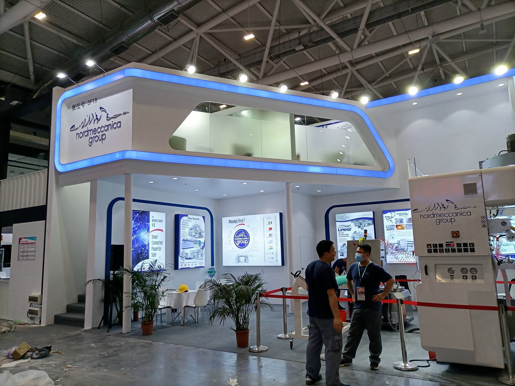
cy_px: 193
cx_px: 258
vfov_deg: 53.1
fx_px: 387
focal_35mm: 26
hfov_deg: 67.3
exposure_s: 1/100
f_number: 1.8
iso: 171
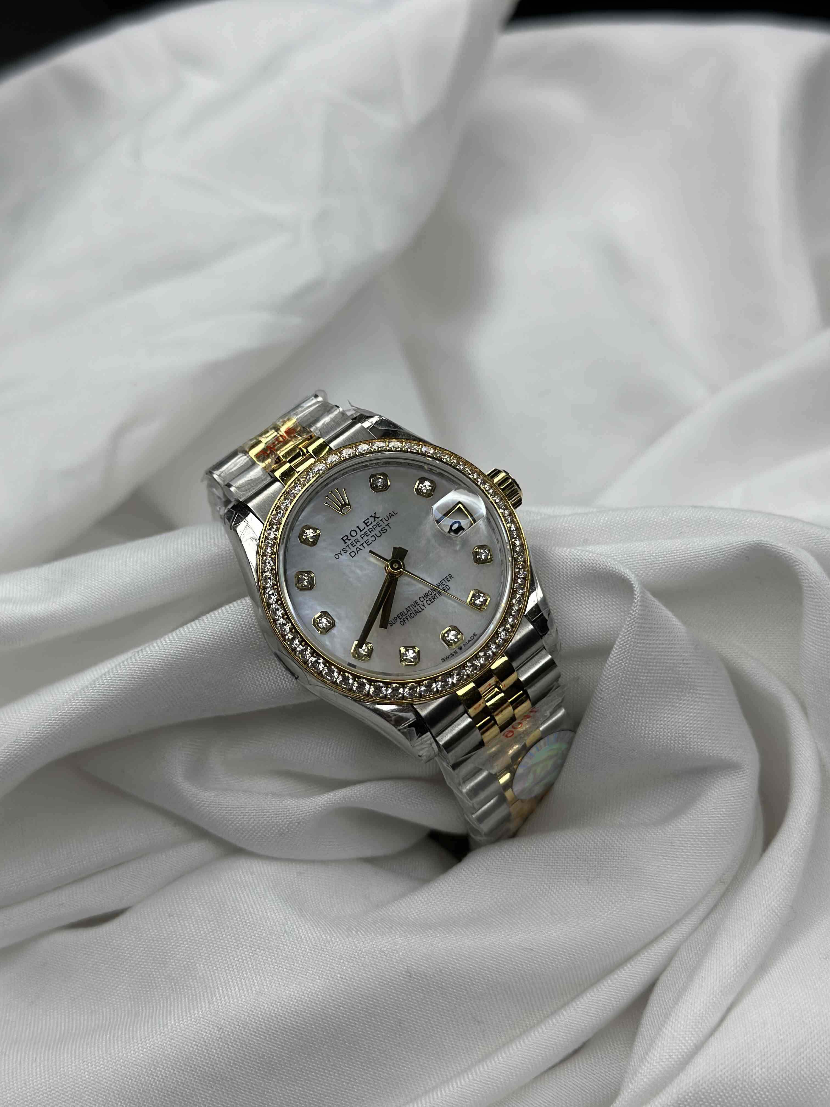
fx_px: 1535
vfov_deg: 39.7
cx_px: 415
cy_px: 554
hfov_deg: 30.3
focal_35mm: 48
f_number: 1.78
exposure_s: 1/1357
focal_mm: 6.86
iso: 80
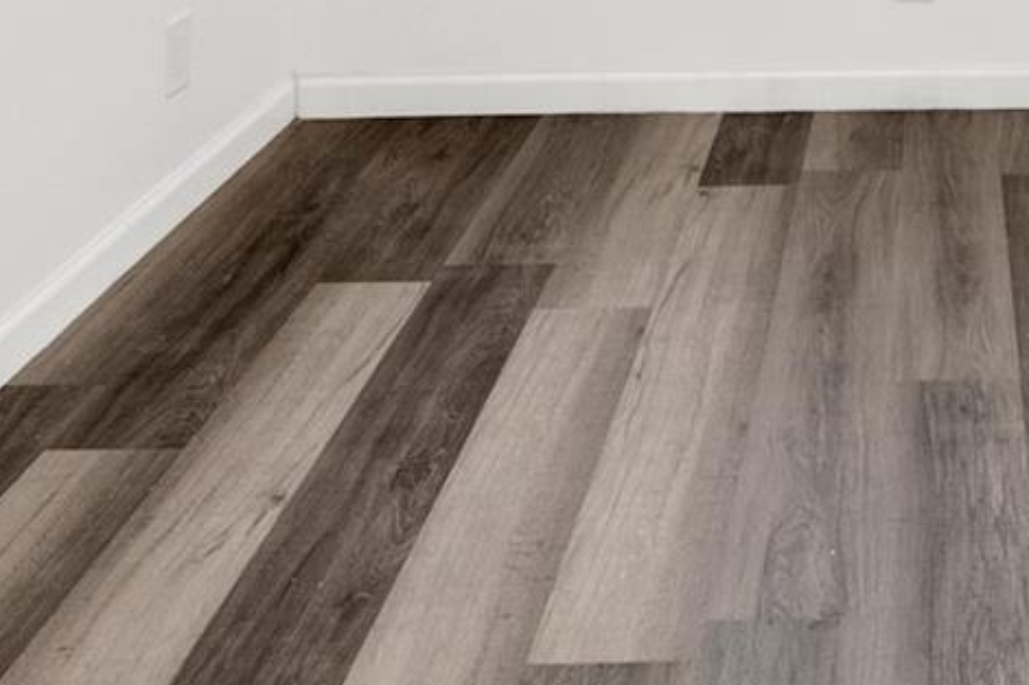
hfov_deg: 30.4
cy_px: -380
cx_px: 992
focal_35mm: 62
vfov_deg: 18.9
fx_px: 1774
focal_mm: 9.5
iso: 100
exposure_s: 1/4
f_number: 9
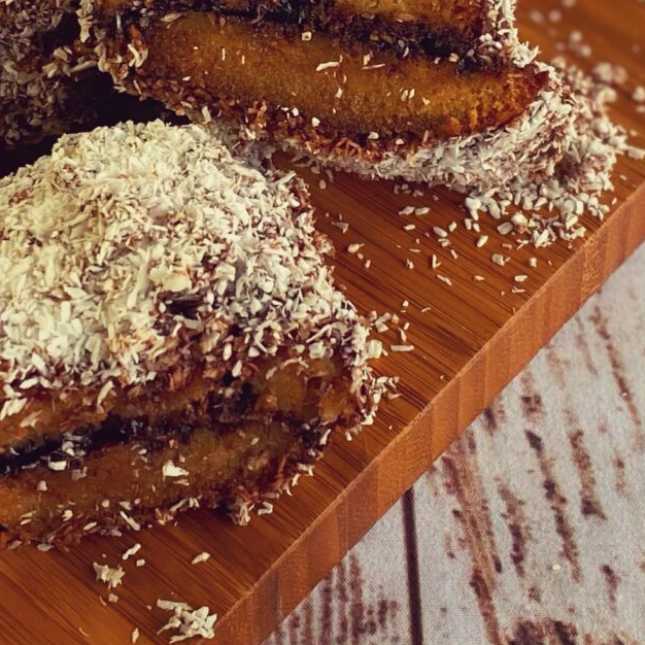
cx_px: 325
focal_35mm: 94
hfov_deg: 18.5
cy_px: 20
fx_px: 1982
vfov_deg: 18.1
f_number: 1.8
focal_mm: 4.25
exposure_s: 1/100
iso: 100
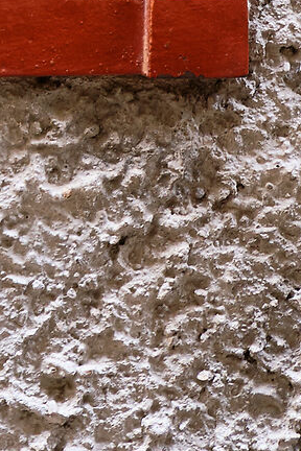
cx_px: -168
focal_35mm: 239
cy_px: -449
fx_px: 2997
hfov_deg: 5.7
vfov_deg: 8.2
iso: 200
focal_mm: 28.9
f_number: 3.2
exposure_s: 1/30
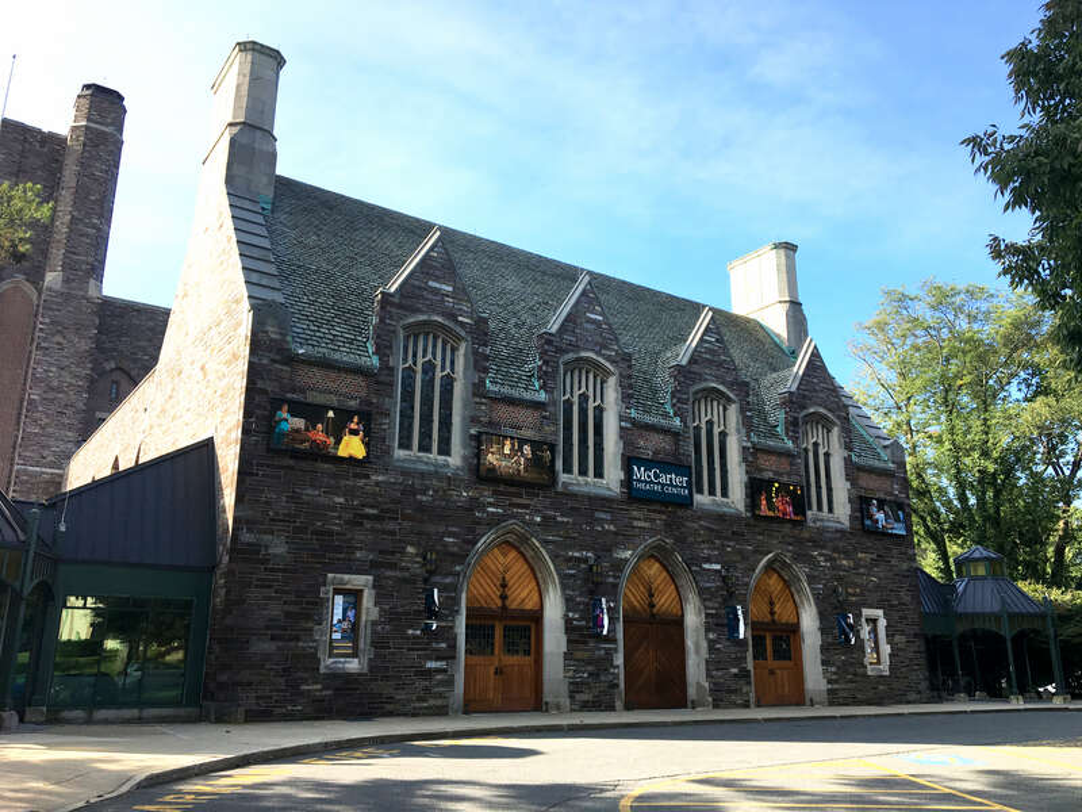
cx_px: 541
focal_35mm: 29
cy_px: 406
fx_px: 906
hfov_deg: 61.7
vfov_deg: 48.2
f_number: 2.2
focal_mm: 4.15
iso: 25
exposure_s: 1/591
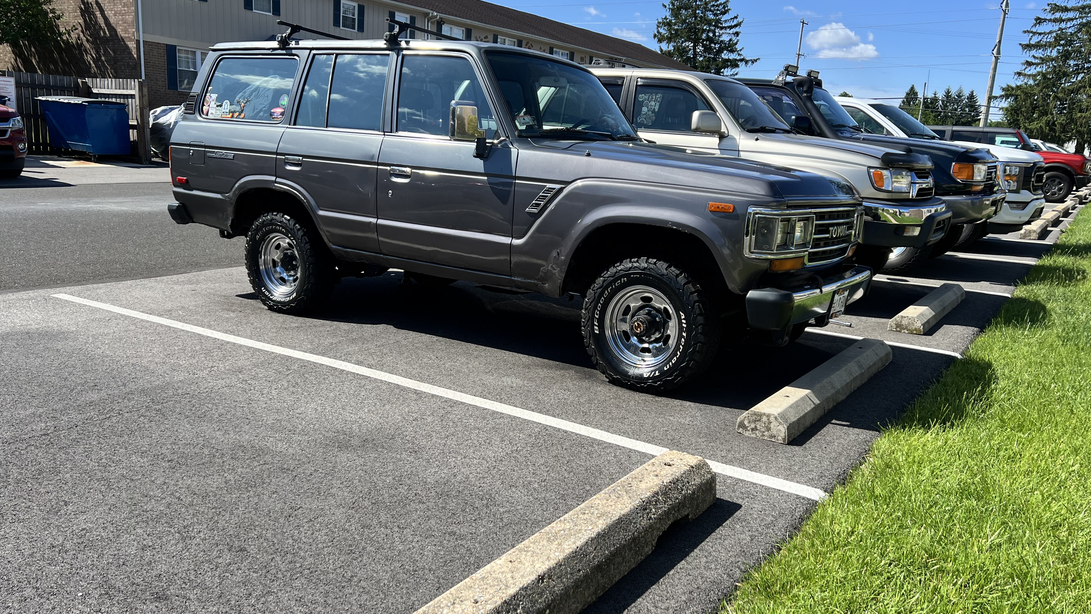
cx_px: 544
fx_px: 839
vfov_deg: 40.1
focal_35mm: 29
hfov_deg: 66.1
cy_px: 340
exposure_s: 1/2457
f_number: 1.5
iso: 50
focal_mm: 5.7
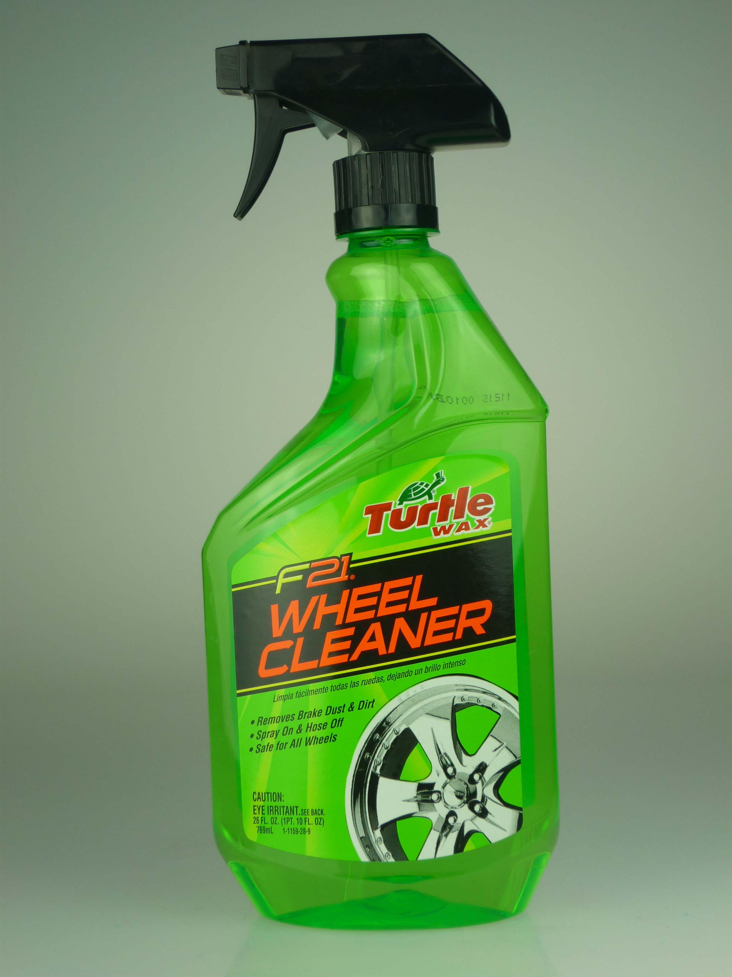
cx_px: 366
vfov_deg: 28.2
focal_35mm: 69
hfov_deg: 21.3
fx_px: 1945
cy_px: 488
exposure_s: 1/125
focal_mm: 11.4
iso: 80
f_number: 3.9
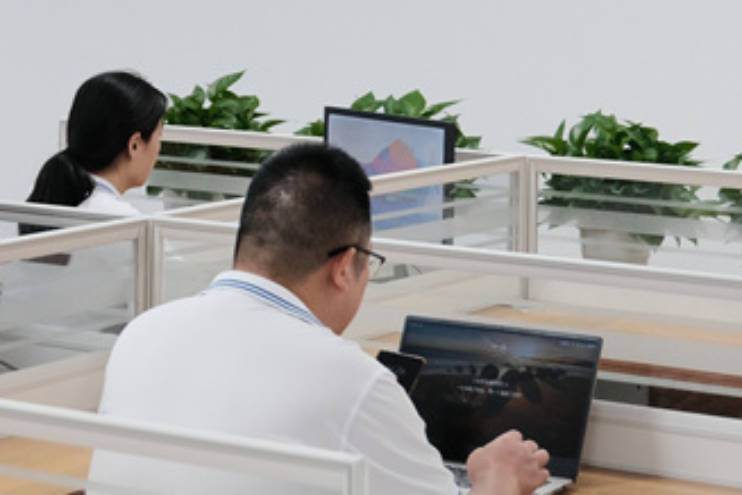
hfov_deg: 16.7
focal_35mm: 121
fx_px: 2494
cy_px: -111
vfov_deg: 11.1
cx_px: 100
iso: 1250
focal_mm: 29.2
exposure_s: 1/100
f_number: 2.8
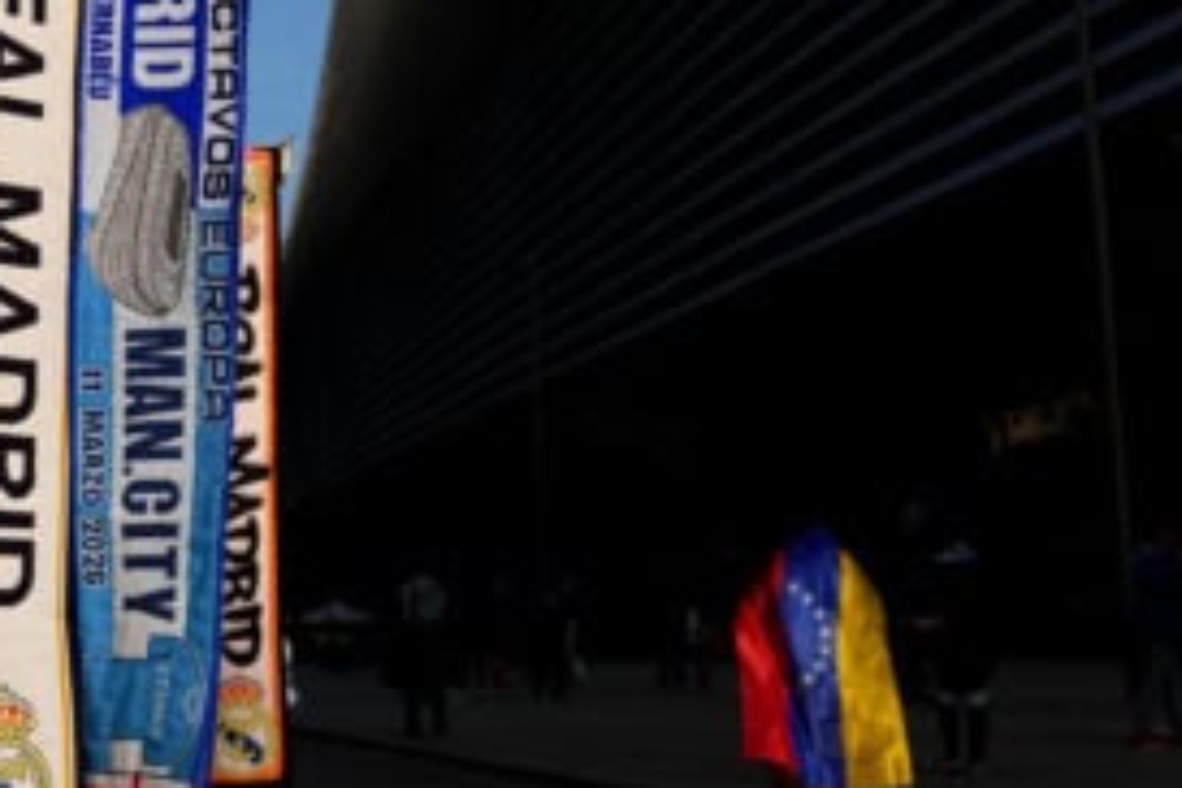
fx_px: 1773
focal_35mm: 54
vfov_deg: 25.0
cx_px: 509
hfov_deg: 36.8
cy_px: 329
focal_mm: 24
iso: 250
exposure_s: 1/6400
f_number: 2.8
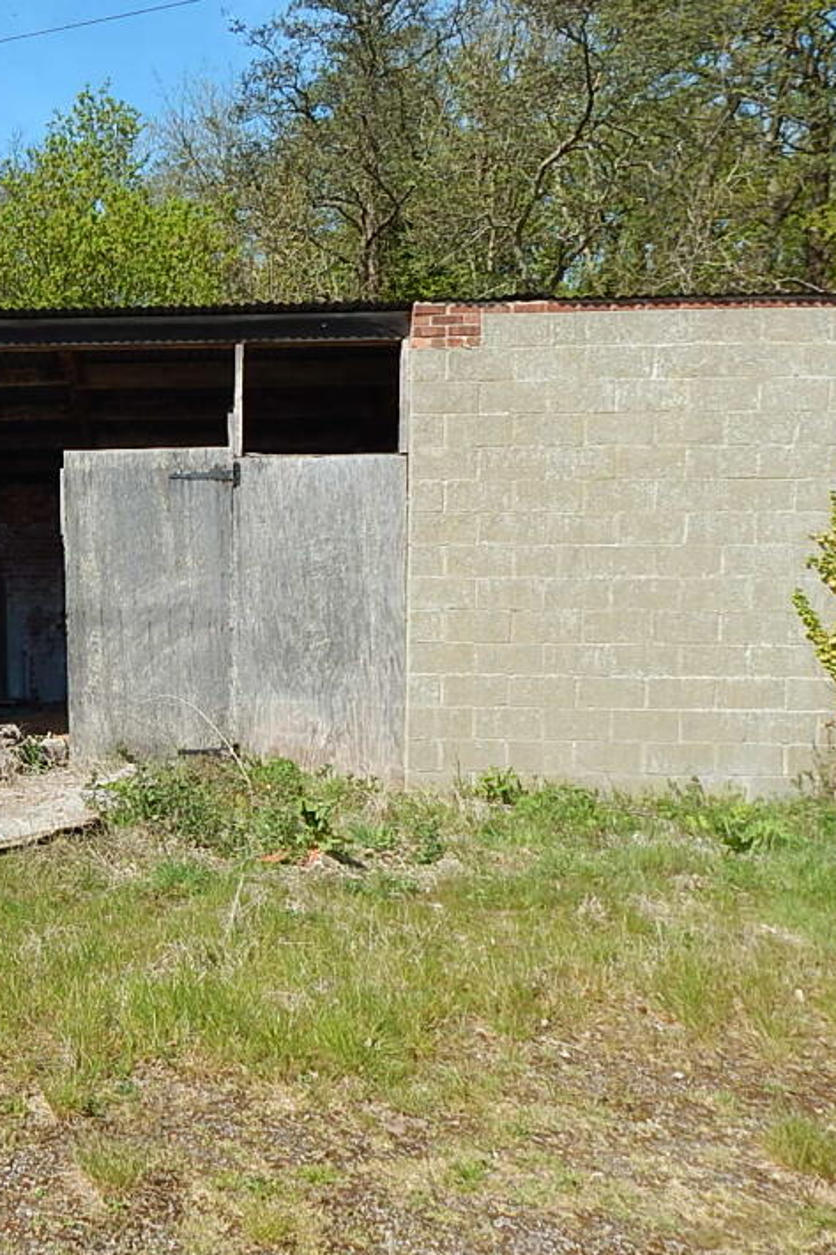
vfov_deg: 57.2
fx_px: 1150
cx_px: 35
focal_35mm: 33
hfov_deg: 36.6
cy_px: 622
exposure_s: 1/1000
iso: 125
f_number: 3
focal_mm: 4
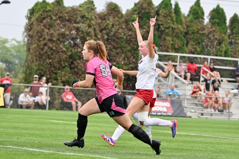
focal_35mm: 180
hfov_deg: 11.4
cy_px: 80
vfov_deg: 7.6
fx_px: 1195
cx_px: 120
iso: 1000
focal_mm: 180
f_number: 5.6
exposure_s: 1/1250
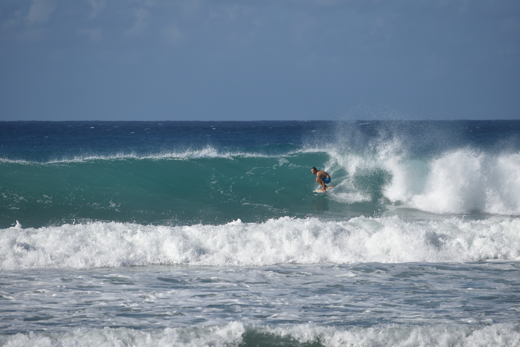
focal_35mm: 225
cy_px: 174
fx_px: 3250
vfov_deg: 6.1
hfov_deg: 9.1
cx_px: 260
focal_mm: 150
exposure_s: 1/3200
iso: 250
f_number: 5
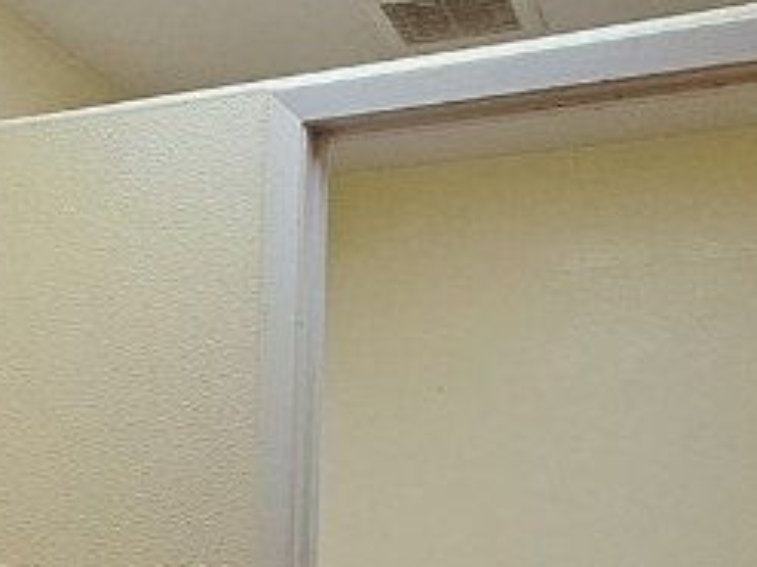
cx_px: 202
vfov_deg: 25.5
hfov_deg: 34.9
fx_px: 1180
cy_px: 582
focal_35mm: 54
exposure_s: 1/40
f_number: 2.2
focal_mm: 1.74
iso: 64
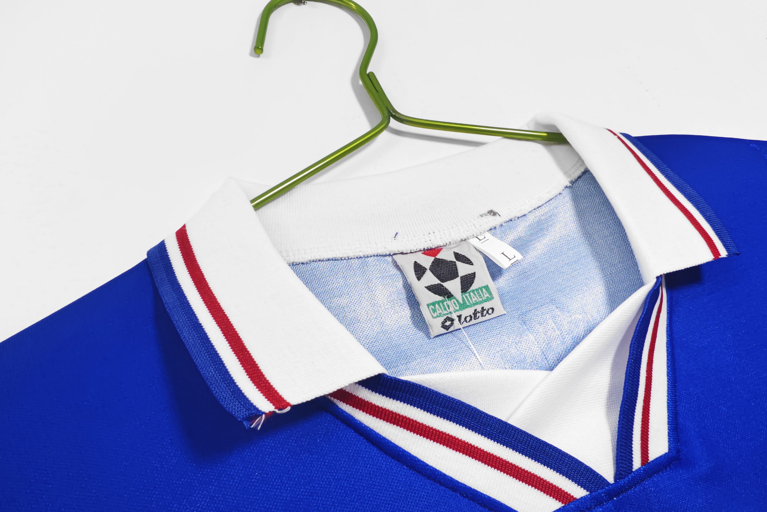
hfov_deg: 73.7
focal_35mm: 24
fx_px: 511
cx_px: 383
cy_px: 274
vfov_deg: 53.1
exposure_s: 1/50
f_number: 2.2
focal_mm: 2.59
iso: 130
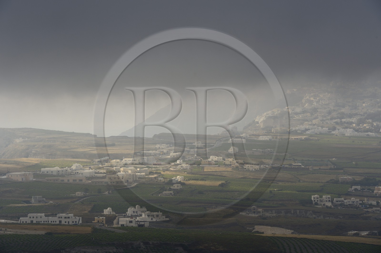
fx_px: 1375
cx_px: 190
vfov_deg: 10.5
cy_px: 126
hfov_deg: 15.8
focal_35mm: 130
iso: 200
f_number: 11
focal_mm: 130
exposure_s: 1/250
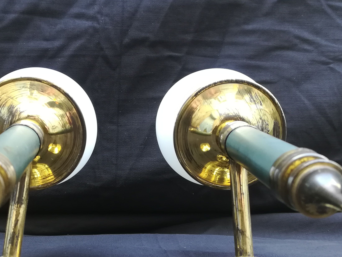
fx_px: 464
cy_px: 153
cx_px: 124
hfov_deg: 40.1
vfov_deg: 30.8
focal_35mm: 47
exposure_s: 1/33.3
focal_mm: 3.83
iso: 125
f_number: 2.2
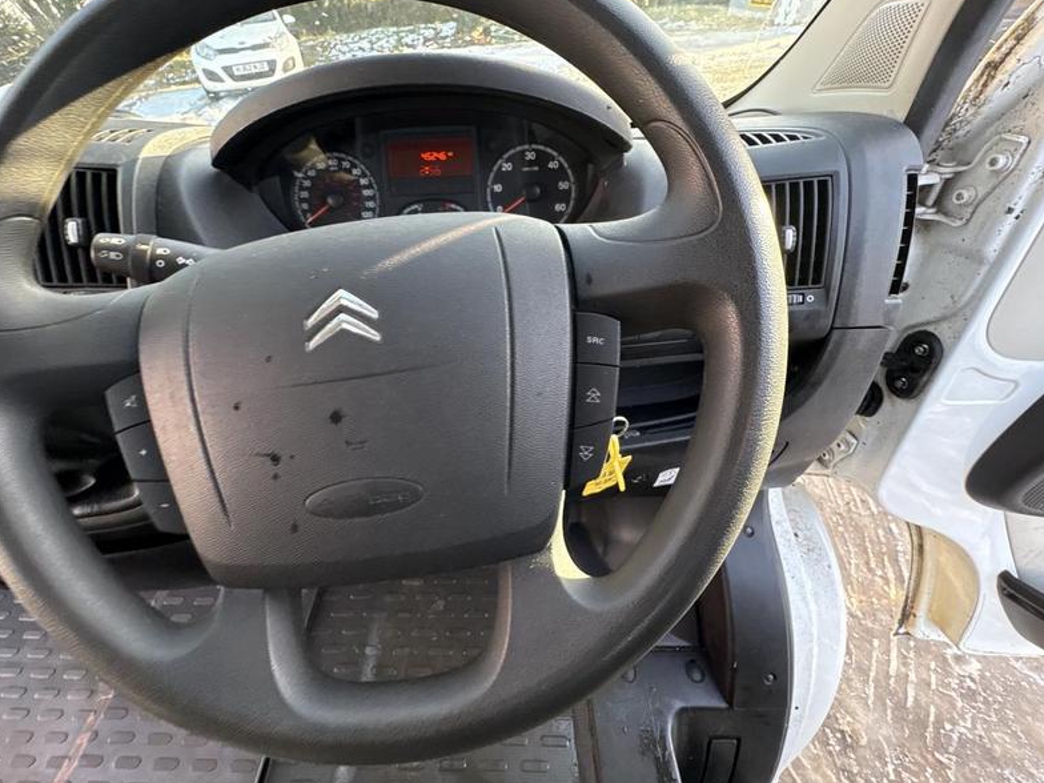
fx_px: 483
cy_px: 385
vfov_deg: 78.1
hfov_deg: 94.3
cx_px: 483
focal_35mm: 16
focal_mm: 2.22
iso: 200
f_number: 2.2
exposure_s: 1/91
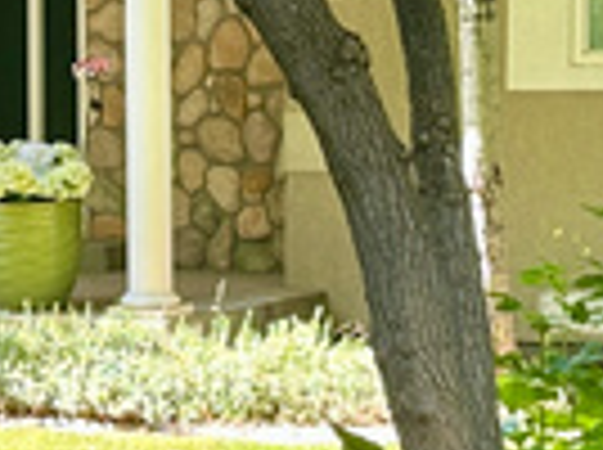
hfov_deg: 10.7
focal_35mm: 184
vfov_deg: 8.0
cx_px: 63
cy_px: 477
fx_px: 3199
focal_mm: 6.86
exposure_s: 1/184
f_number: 1.78
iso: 64
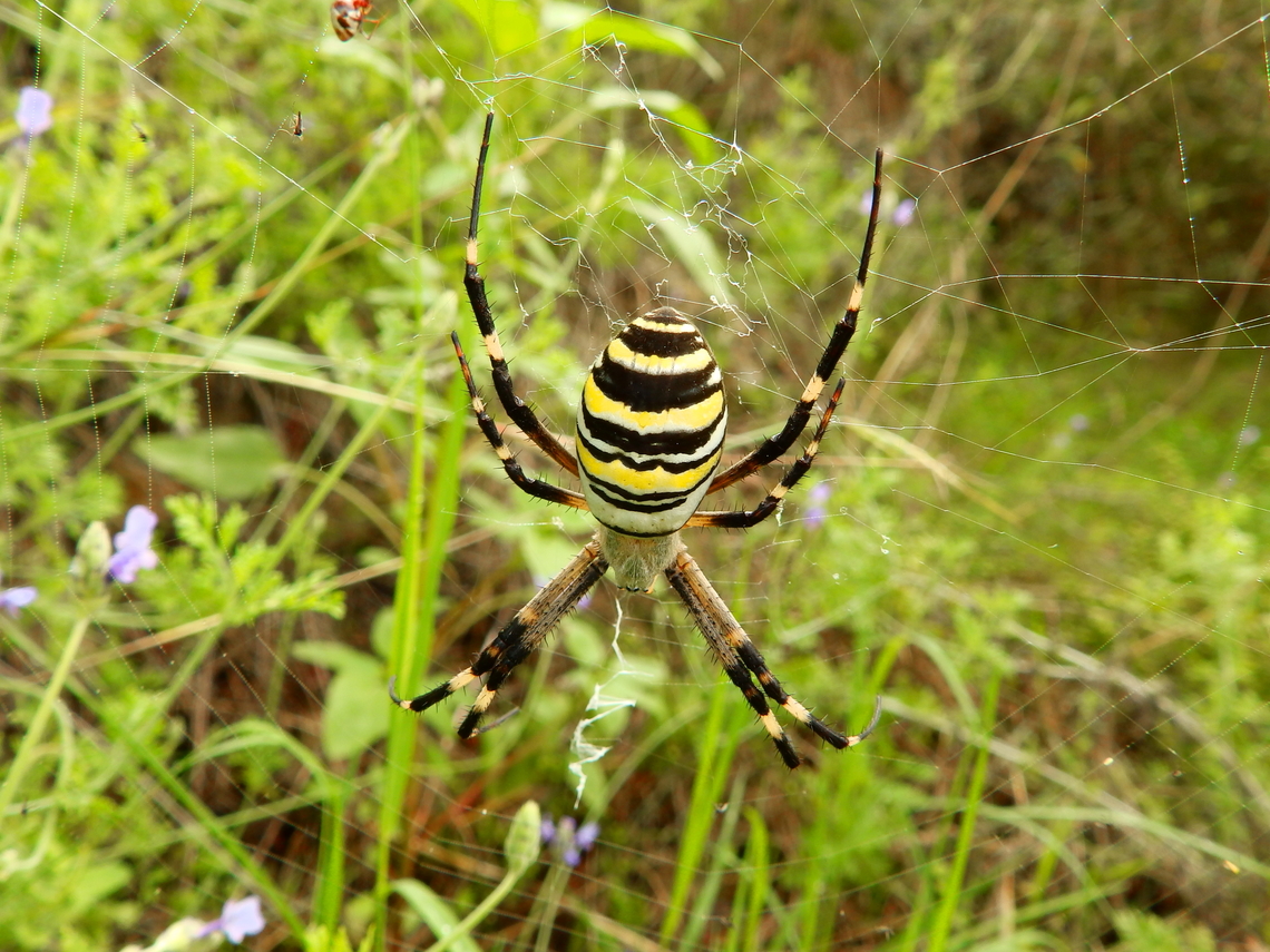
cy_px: 476
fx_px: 1174
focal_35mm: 32
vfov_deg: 44.2
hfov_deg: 56.8
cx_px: 635
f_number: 4
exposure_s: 1/80
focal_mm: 5.7
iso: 80
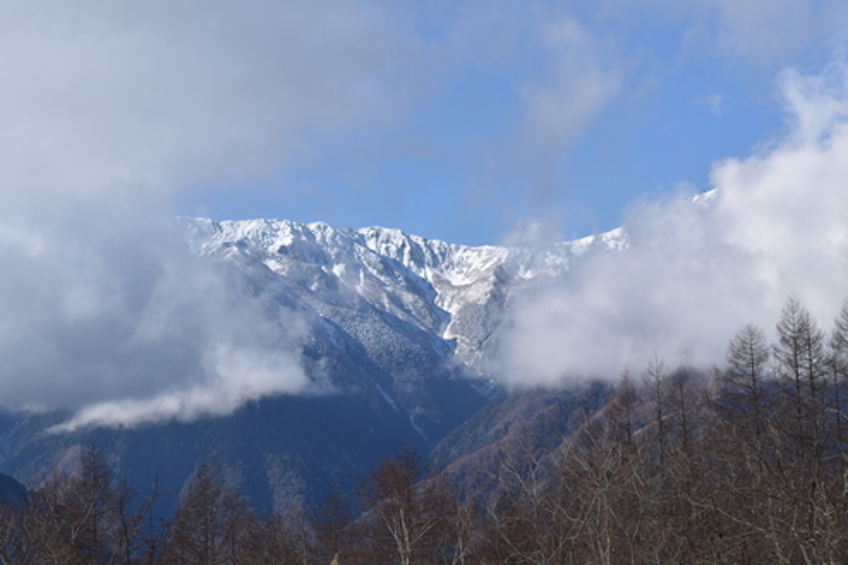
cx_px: 426
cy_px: 281
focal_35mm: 79
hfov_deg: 25.7
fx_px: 1860
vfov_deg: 17.3
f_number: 8
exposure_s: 1/400
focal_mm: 52
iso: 100
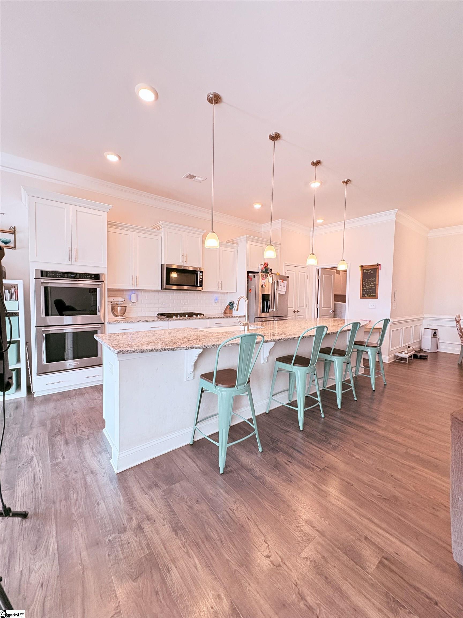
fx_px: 250
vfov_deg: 102.1
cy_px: 309
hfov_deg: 85.7
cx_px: 232
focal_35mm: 14
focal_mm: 2.22
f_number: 2.2
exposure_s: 1/60
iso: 320
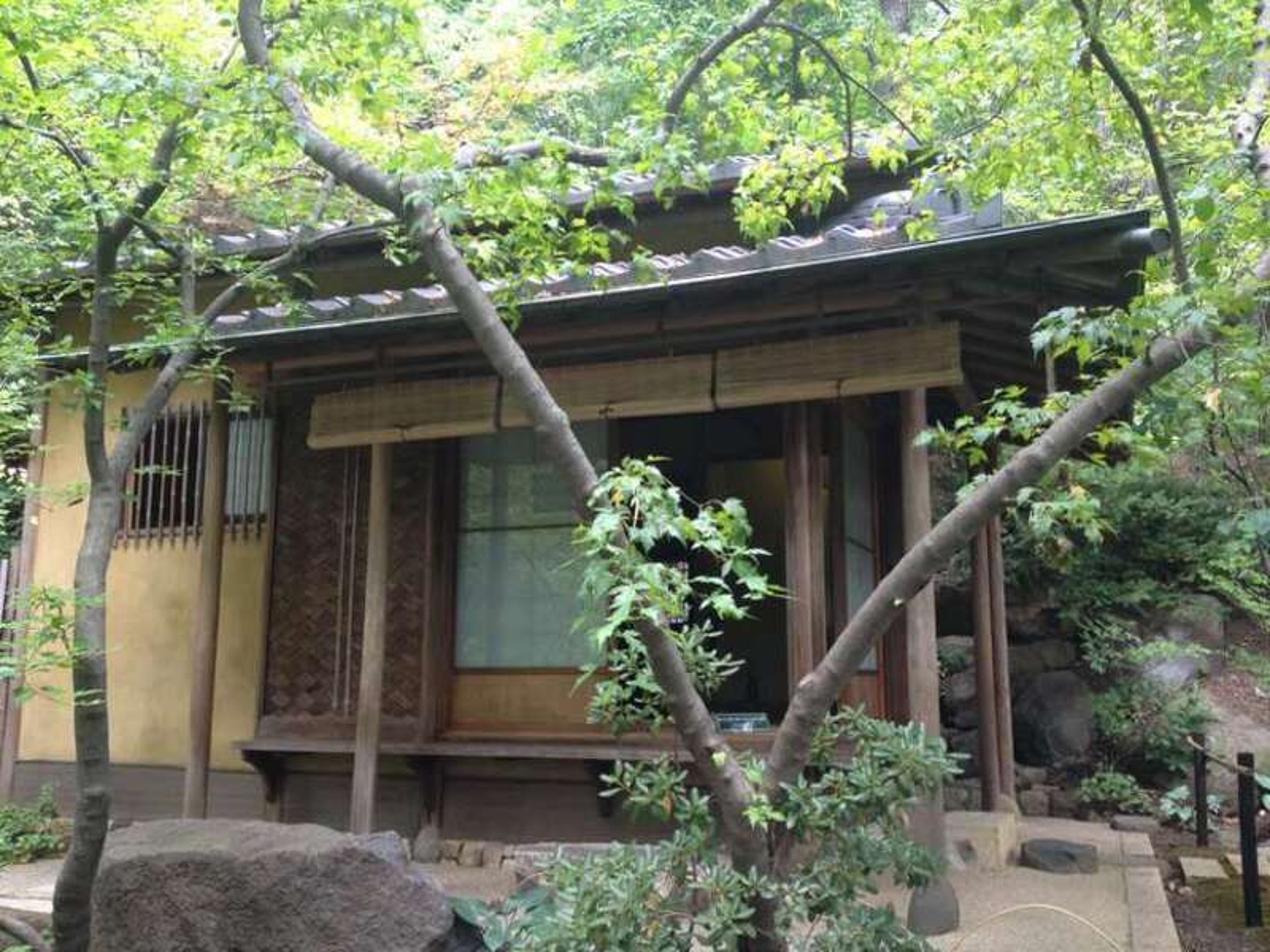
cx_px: 635
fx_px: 1284
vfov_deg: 40.7
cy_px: 476
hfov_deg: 52.6
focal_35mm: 35
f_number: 2.4
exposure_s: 1/60
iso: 64
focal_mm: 4.28
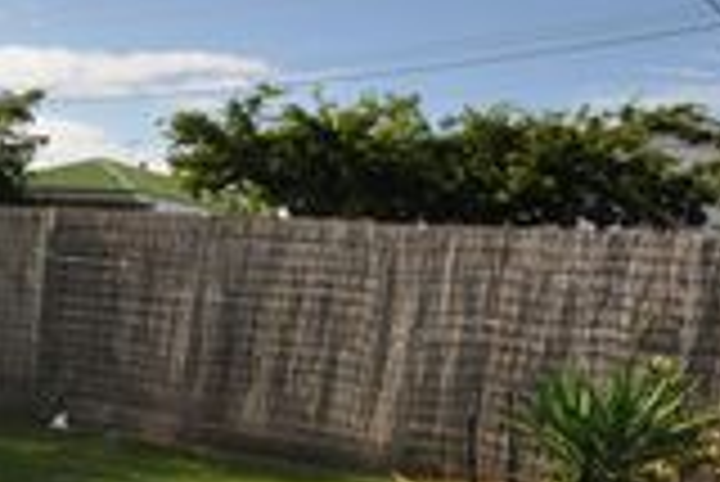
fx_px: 881
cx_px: 81
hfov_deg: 41.2
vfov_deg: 30.5
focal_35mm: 44
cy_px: 268
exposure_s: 1/200
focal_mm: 10
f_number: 11
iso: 200
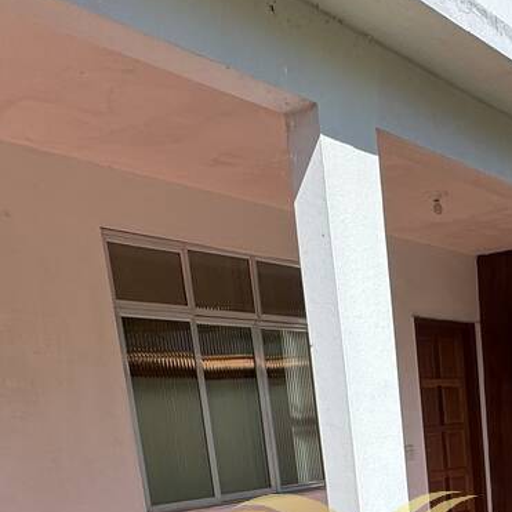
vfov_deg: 30.9
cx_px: 541
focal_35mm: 48
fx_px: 803
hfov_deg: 31.9
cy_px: 582
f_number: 2.2
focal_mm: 2.22
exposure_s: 1/1600
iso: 40
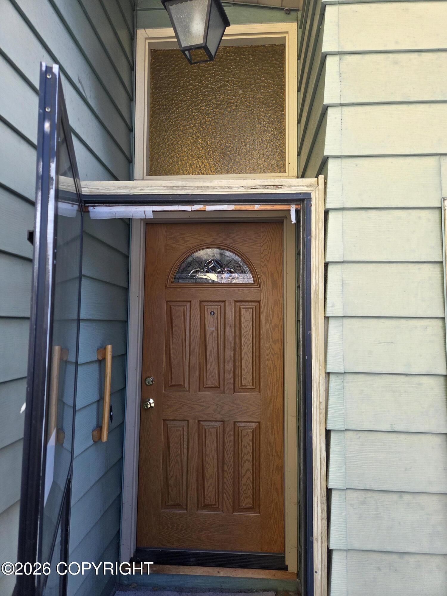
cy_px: 298
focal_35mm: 23
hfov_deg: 58.9
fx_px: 396
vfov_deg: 73.9
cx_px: 224
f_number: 1.8
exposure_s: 1/180
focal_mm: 5.4
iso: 40
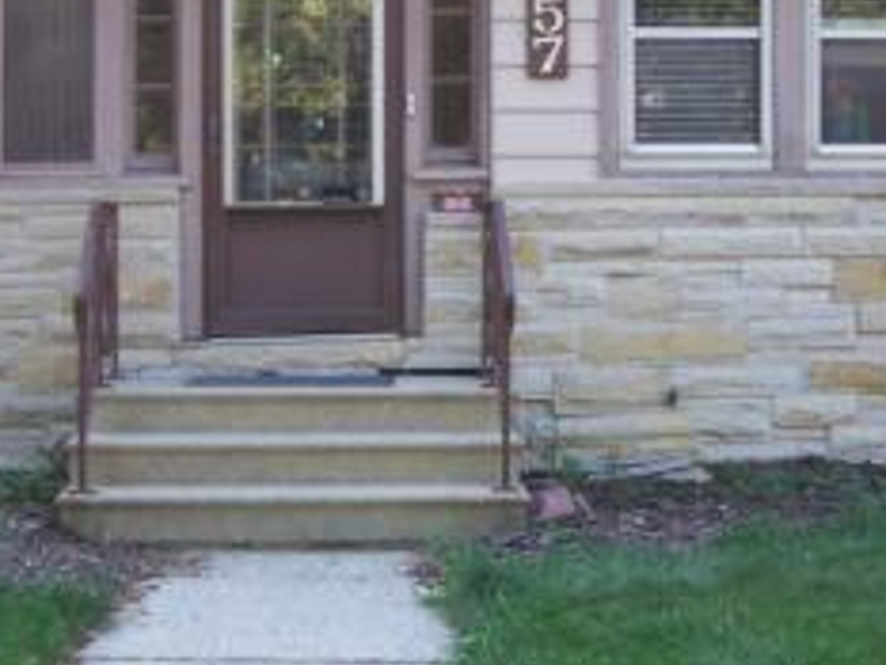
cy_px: 293
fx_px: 1869
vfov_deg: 20.2
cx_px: 445
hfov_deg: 26.7
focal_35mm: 73
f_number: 2.8
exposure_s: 1/80
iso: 64
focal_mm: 6.3
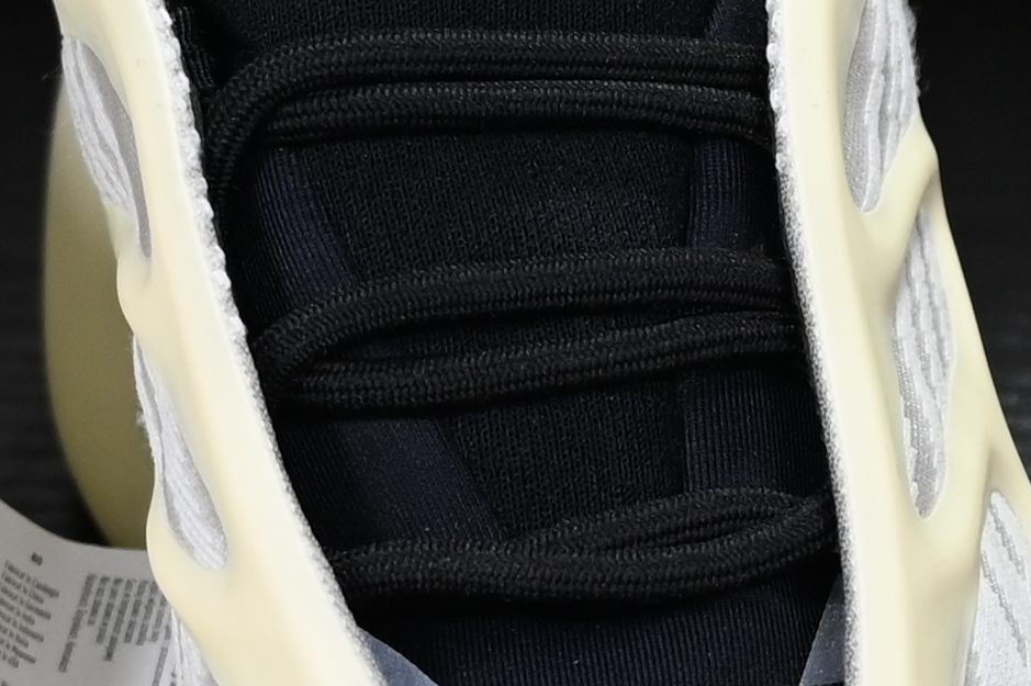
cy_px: 875
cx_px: 1432
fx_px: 9216
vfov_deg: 4.3
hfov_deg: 6.3
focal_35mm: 322
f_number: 4
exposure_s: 1/250
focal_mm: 50
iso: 500
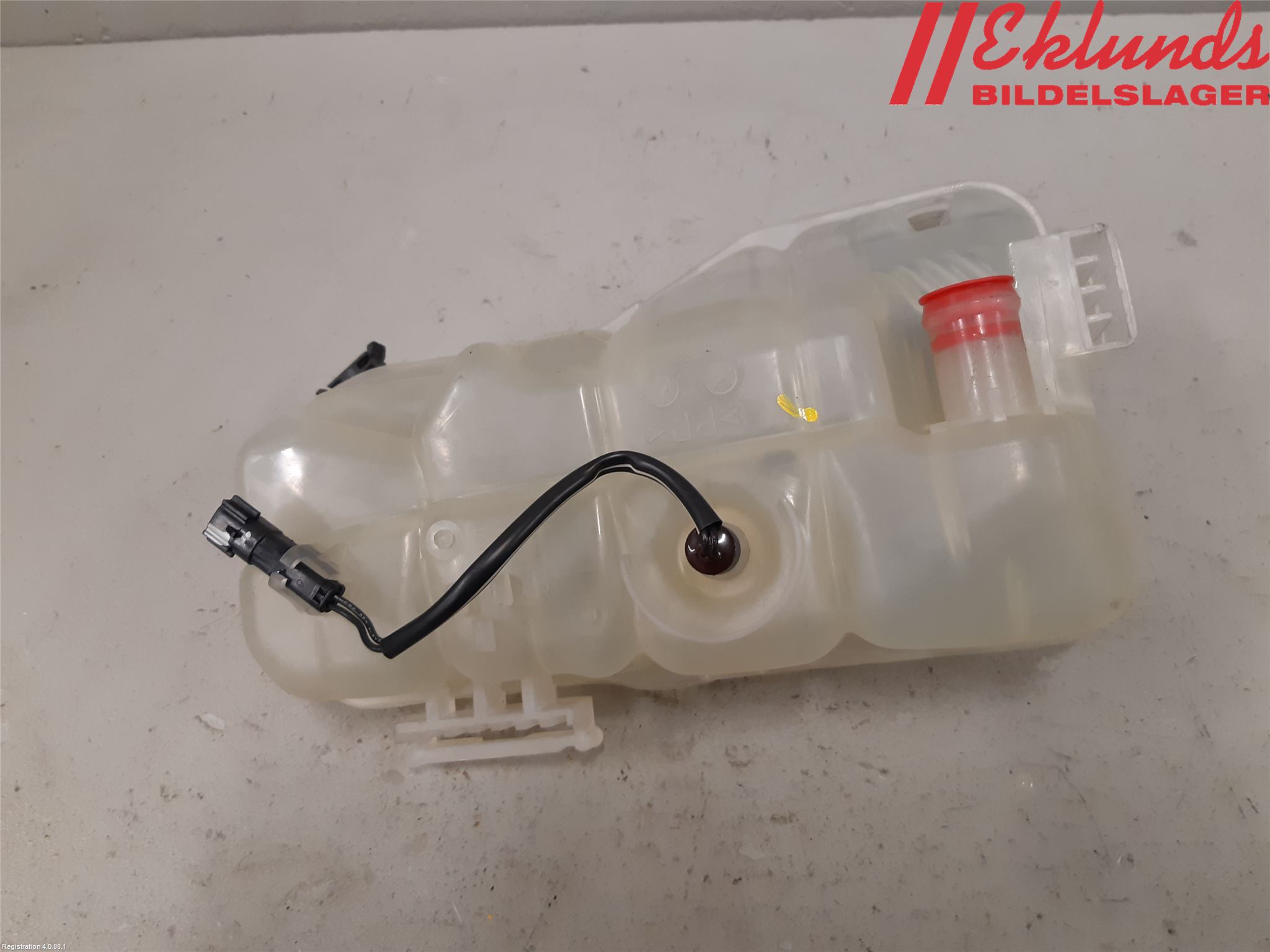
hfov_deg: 67.3
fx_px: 954
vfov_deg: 53.1
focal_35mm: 26
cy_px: 476
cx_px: 635
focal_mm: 3.93
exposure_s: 1/50
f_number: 1.7
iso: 125
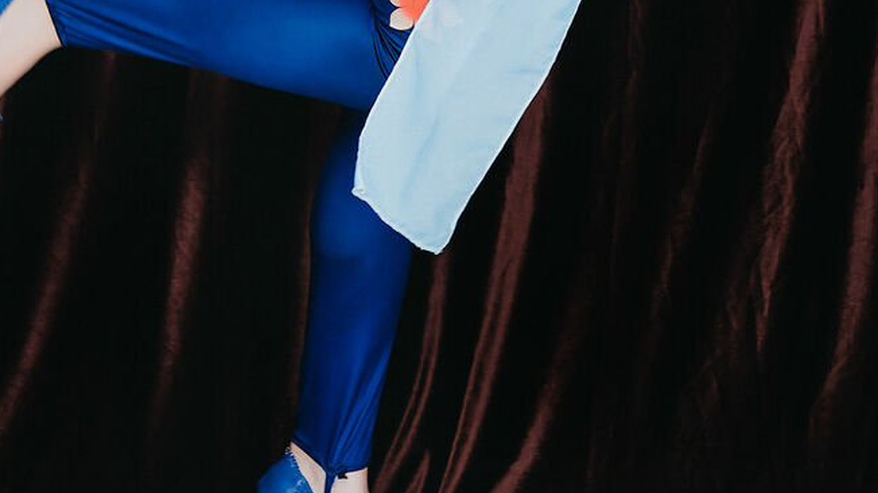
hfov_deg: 13.7
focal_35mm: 157
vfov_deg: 7.5
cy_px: -376
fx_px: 3653
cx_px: 333
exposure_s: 1/160
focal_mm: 62
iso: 100
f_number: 4
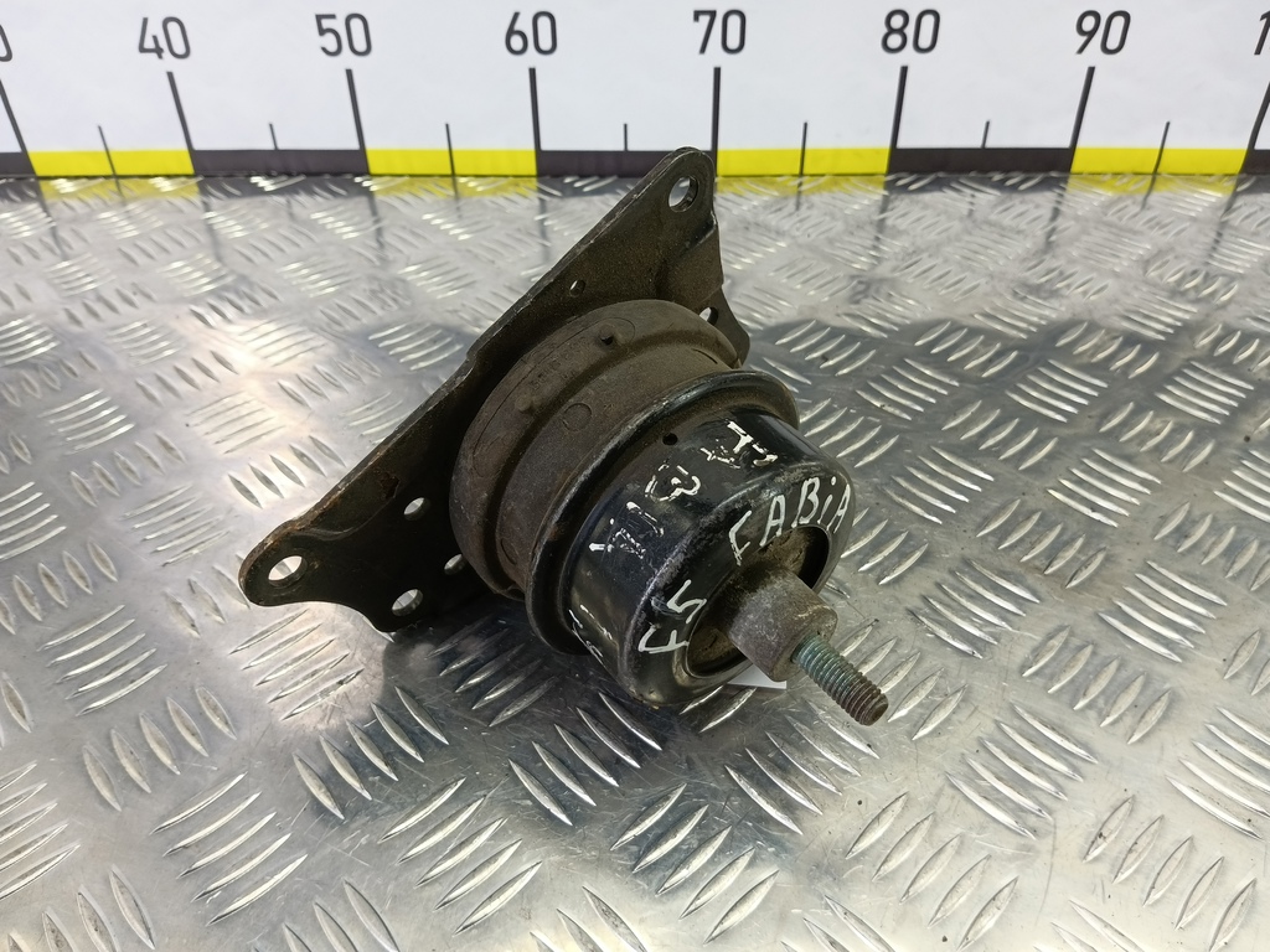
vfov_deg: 58.9
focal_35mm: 23
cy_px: 476
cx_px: 635
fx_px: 844
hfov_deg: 73.9
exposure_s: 1/50
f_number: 1.6
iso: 133
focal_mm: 4.11
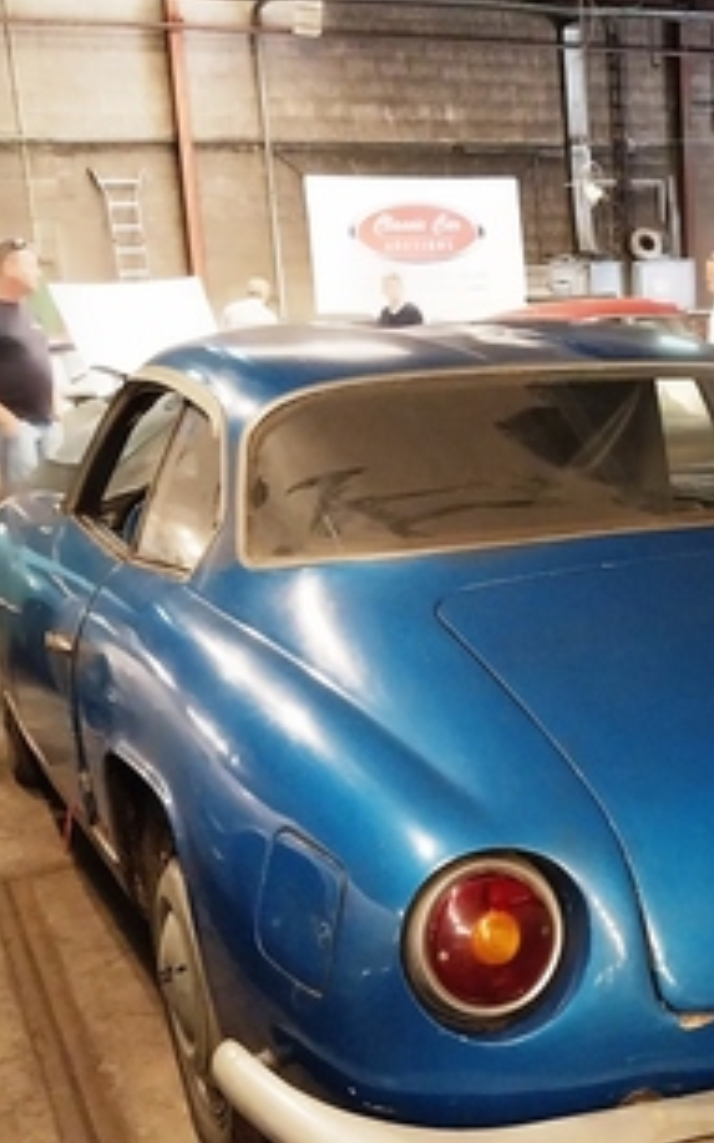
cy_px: 657
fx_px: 1496
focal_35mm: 48
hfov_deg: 26.2
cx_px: 611
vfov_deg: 41.7
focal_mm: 4
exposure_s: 1/25
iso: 640
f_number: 1.8
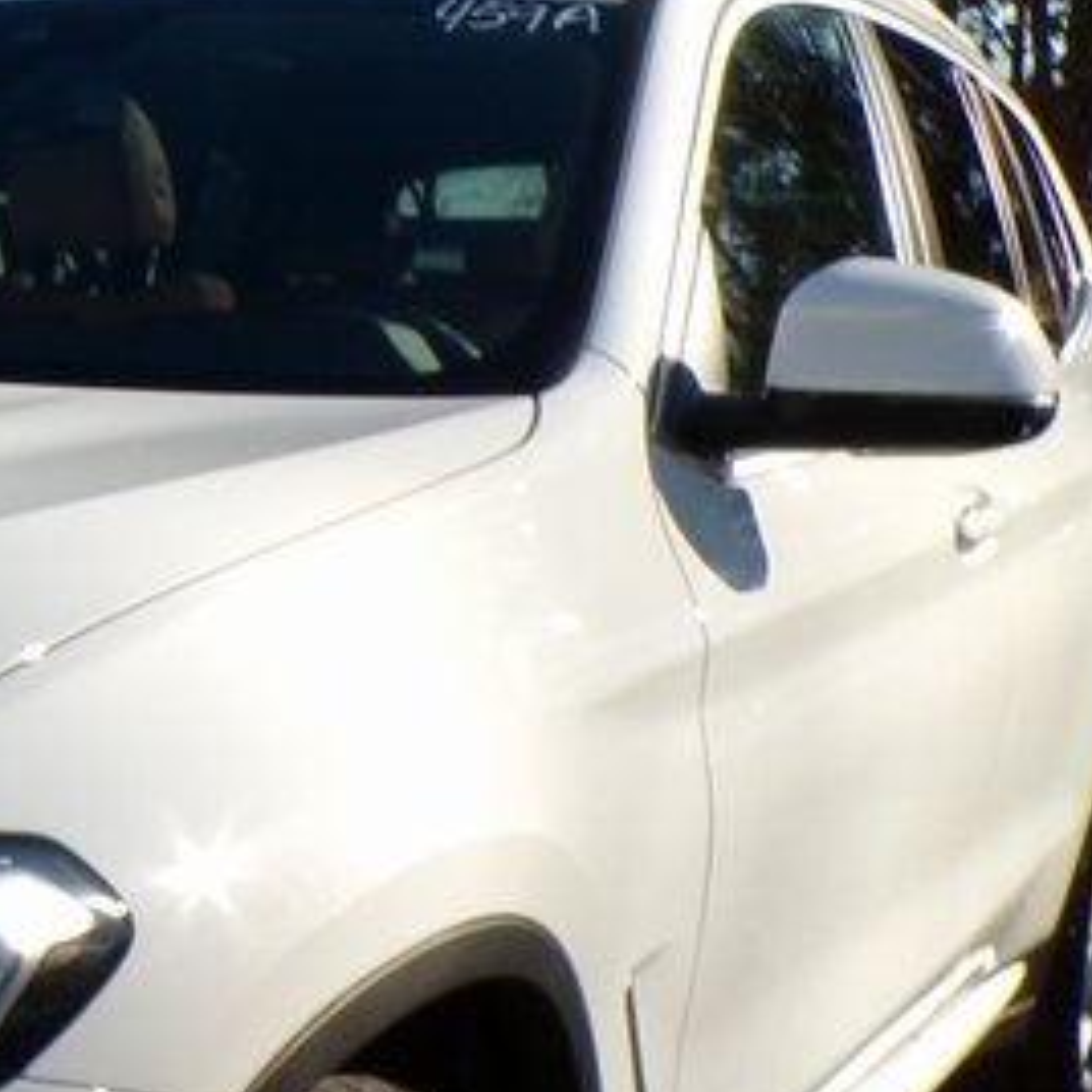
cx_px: -371
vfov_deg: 21.1
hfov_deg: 19.5
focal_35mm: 81
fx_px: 2891
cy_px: 921
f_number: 4.4
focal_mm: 4.3
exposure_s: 1/550
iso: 100
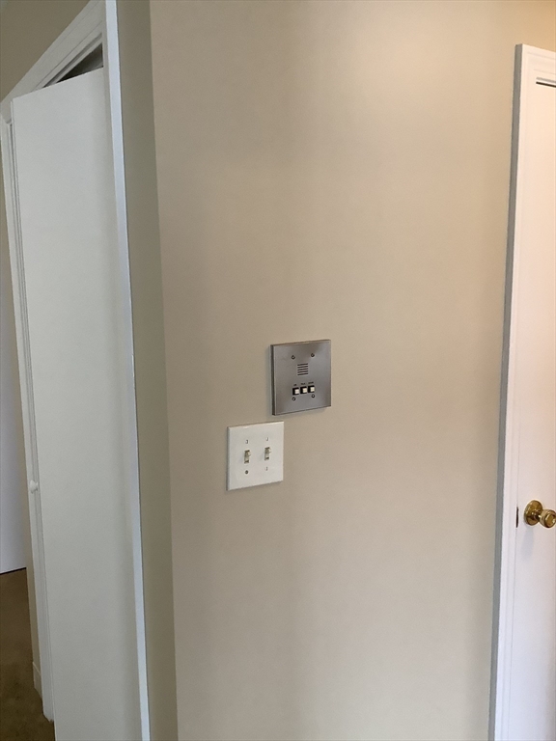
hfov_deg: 45.4
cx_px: 278
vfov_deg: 58.4
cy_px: 370
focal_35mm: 31
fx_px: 664
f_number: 2.4
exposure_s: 1/60
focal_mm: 3.3
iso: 125
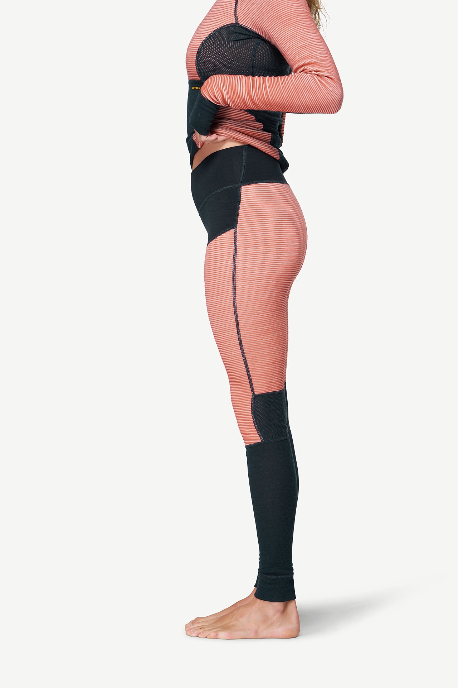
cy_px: 344
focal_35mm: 109
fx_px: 2080
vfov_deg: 18.8
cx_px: 229
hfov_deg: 12.6
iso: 100
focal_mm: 109
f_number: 5.6
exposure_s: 1/50
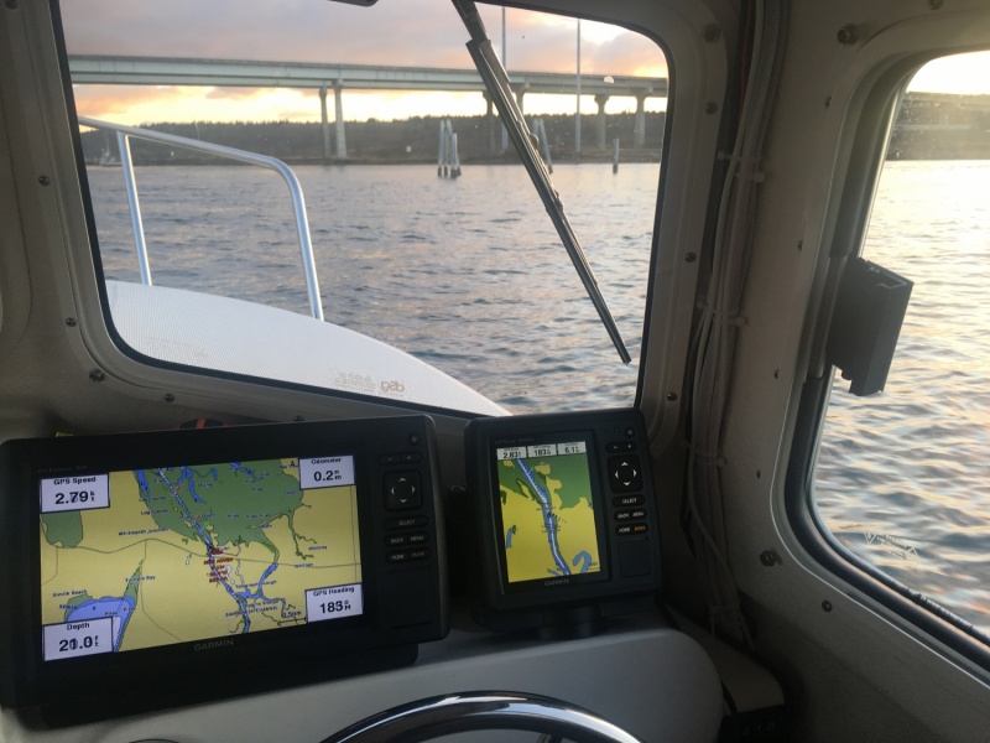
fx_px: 829
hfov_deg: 61.7
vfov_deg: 48.2
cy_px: 372
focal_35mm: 29
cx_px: 495
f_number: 2.2
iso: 25
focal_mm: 4.15
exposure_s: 1/60
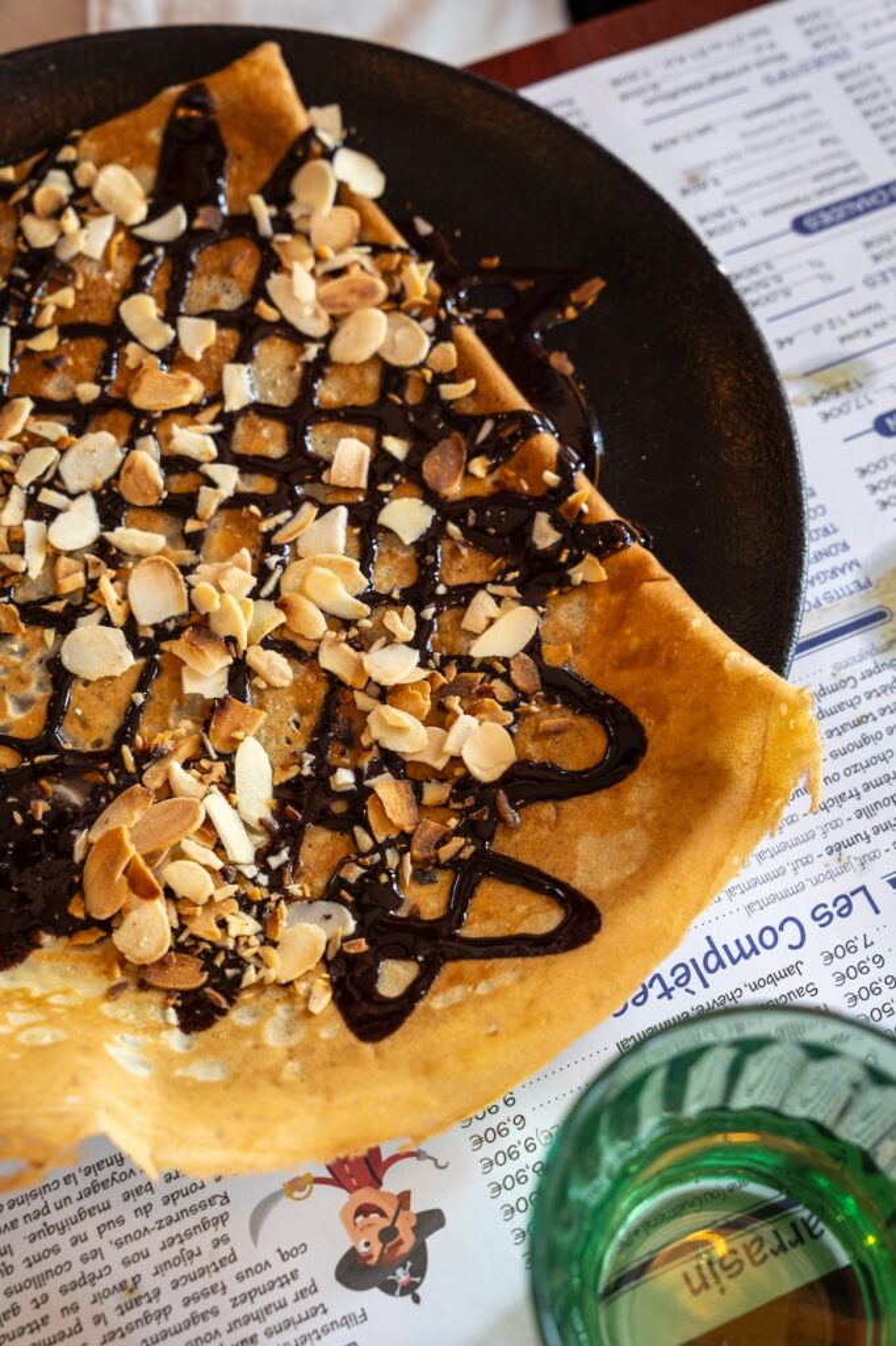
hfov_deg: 27.5
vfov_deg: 40.3
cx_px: 448
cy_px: 673
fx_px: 1834
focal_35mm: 49
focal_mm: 49.1
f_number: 6.3
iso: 800
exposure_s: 1/100
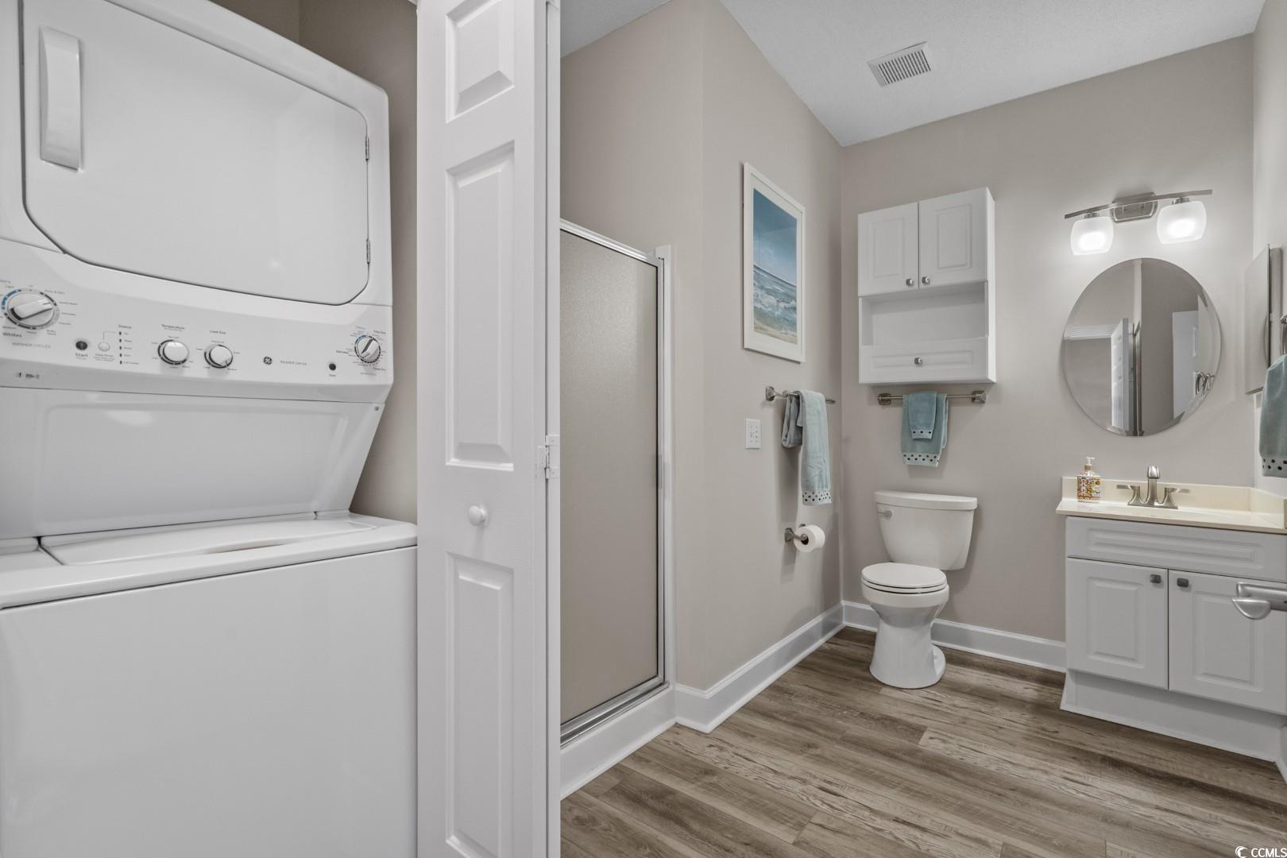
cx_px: 644
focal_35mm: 16
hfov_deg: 96.7
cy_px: 429
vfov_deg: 73.7
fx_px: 572
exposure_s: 1/15
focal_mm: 16
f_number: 8
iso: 1000
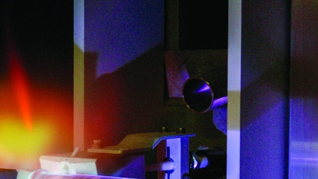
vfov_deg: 8.8
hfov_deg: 15.6
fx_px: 1155
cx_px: 98
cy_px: 157
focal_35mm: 137
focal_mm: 30
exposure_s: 1/6
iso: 640
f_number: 11
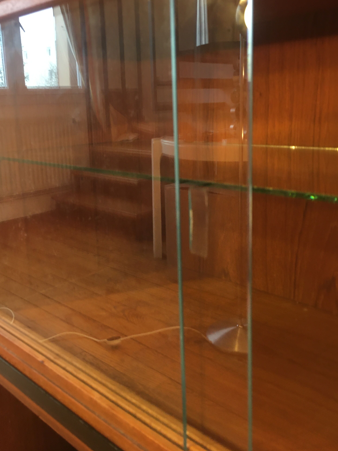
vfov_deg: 52.3
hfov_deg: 40.7
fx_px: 456
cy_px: 182
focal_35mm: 35
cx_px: 161
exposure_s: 1/33
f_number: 2.2
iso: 125
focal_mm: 4.15
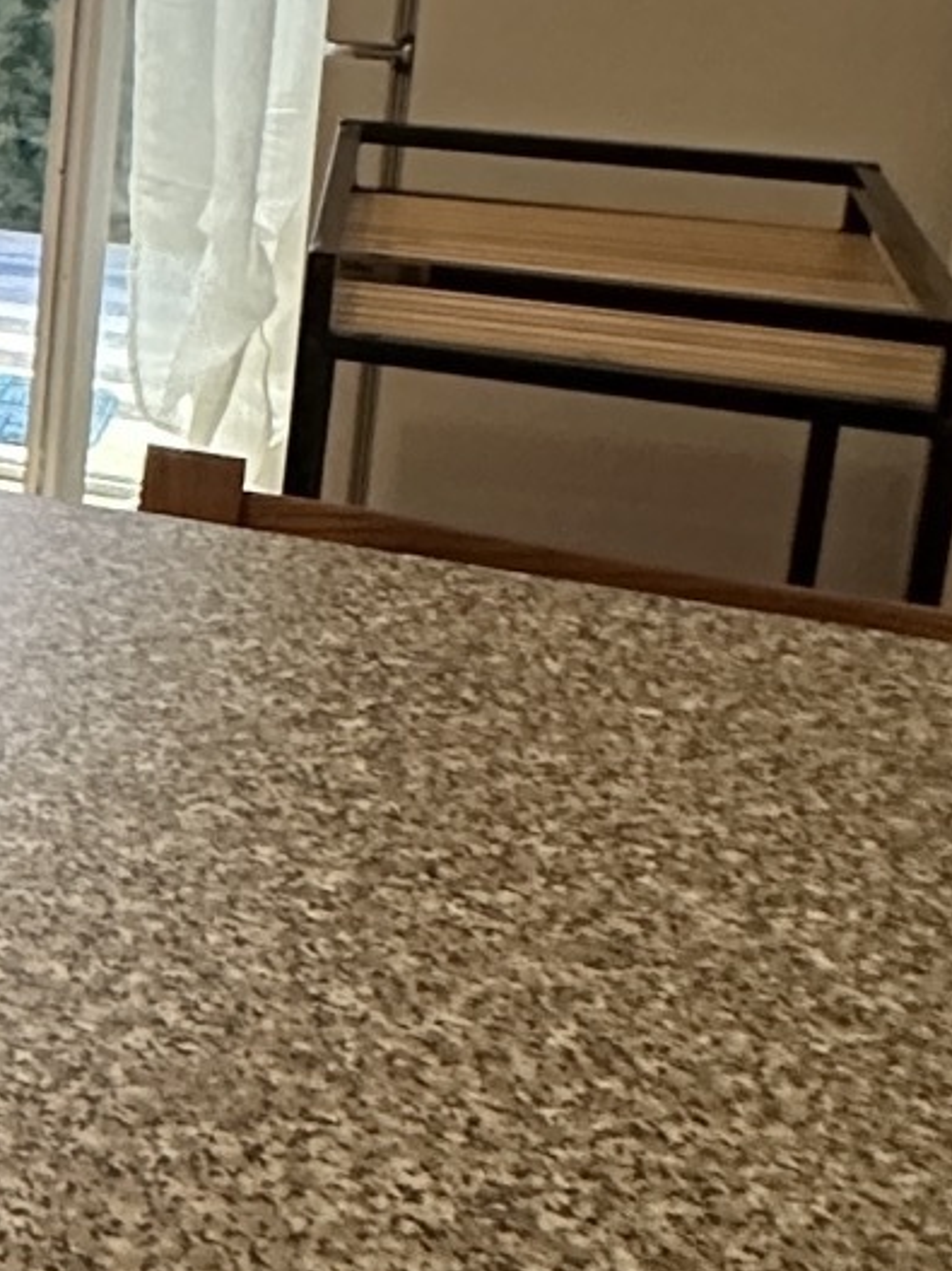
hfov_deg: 15.1
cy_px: 106
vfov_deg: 27.5
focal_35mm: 68
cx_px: -1203
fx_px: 2495
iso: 320
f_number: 2.2
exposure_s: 1/50
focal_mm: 2.22
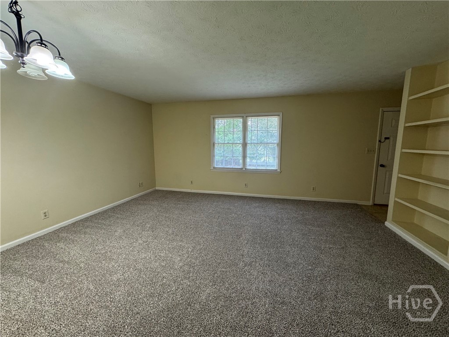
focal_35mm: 14
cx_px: 224
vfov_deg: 85.7
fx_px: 182
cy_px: 168
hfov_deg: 102.1
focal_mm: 2.22
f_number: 2.2
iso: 250
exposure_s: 1/60
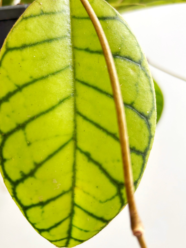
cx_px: 74
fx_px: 244
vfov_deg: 53.9
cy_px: 112
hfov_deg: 41.6
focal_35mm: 34
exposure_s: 1/122
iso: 100
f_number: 1.6
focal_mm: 5.96
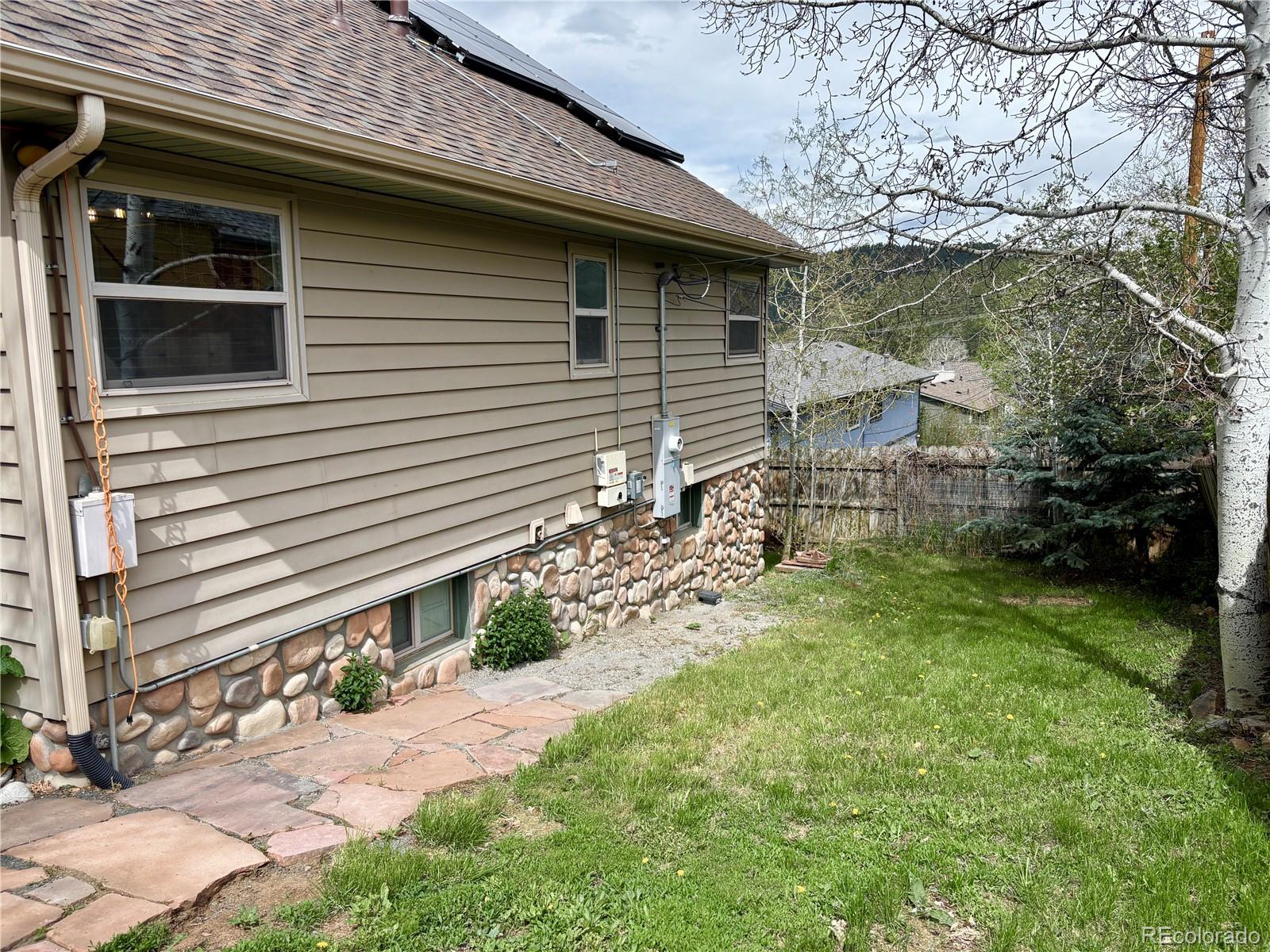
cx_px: 635
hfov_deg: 67.3
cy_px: 476
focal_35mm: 26
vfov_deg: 53.1
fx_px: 954
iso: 50
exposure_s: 1/1590
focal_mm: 5.96
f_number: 1.6
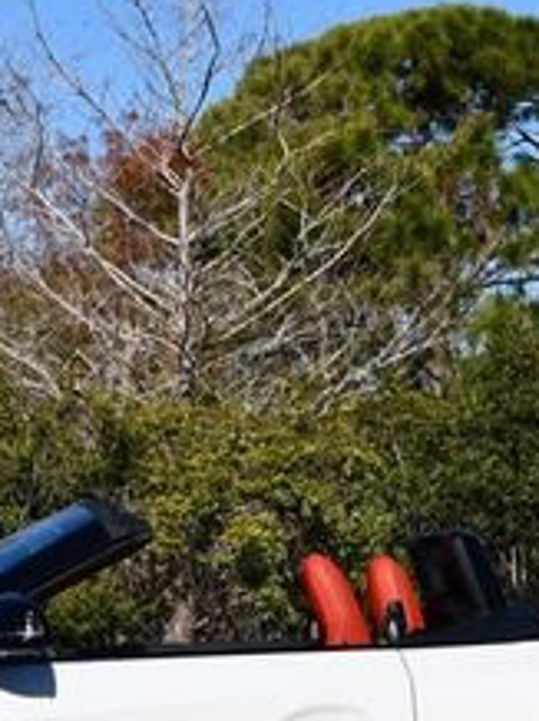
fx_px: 3765
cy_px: 556
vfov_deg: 10.9
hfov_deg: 8.2
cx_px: 83
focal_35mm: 181
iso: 100
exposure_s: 1/320
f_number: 9
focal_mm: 32
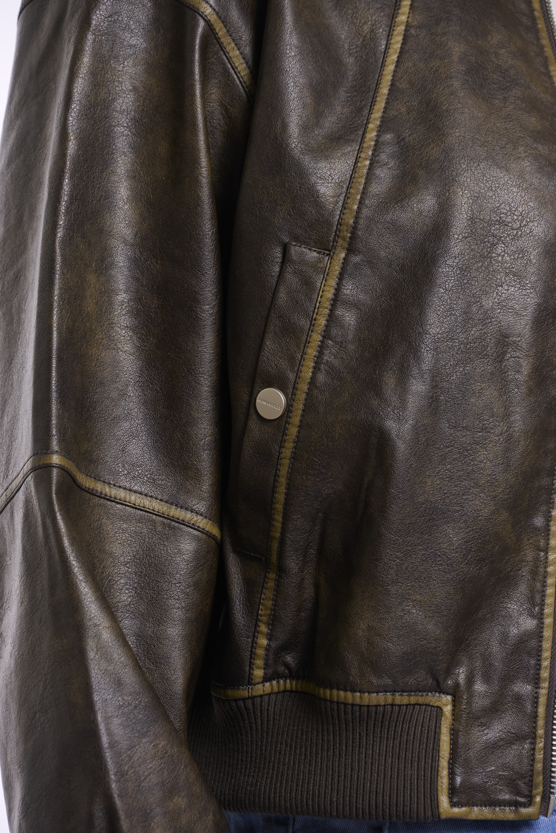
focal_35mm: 180
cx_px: 278
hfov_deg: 7.6
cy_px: 416
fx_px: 4170
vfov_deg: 11.4
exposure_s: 1/160
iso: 125
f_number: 8
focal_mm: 180
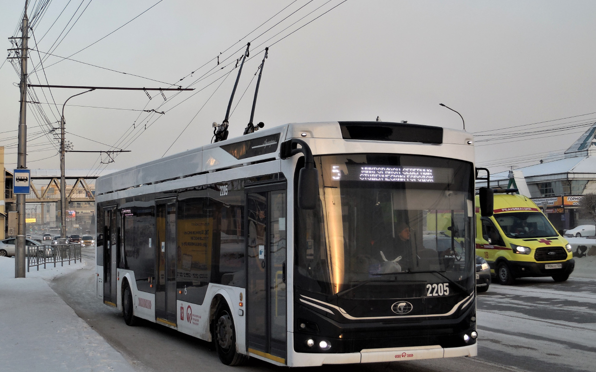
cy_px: 183
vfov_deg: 23.1
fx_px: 910
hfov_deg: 36.3
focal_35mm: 56
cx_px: 298
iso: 125
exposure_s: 1/250
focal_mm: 9.4
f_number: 4.3
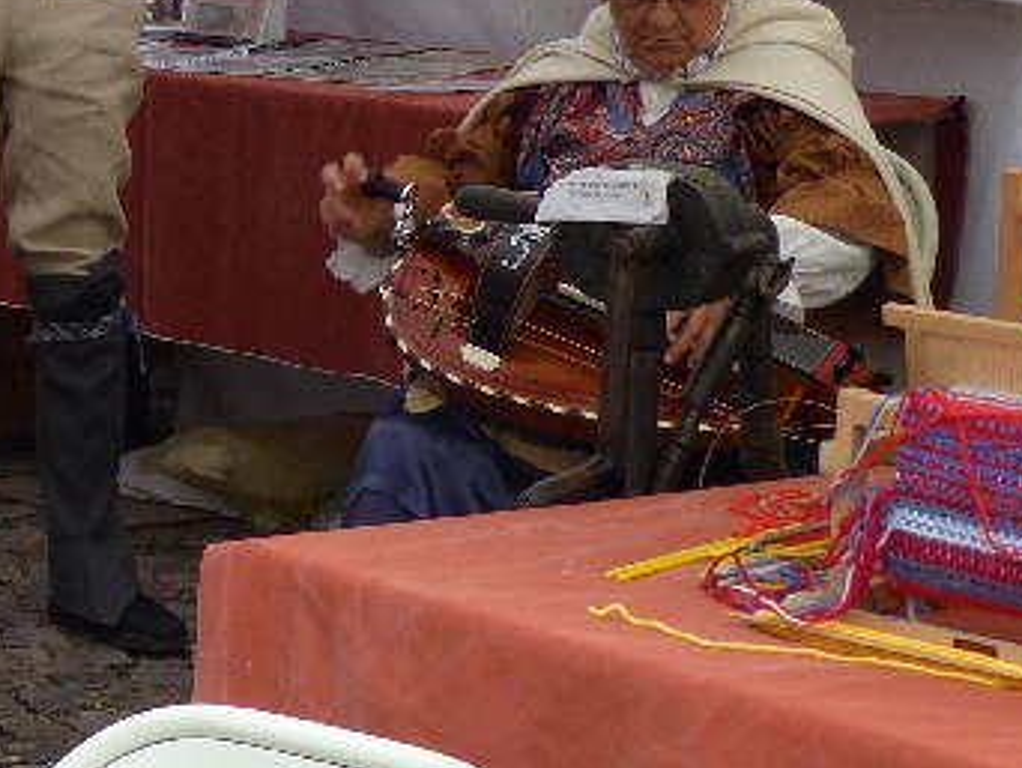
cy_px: -140
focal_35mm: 130
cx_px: -236
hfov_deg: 14.6
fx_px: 3841
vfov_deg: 11.2
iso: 100
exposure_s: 1/125
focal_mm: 9.1
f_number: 3.2
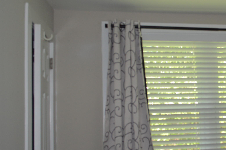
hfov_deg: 35.9
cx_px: 204
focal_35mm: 52
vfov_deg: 25.8
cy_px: 94
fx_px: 326
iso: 400
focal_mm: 18
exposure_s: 1/100
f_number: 4
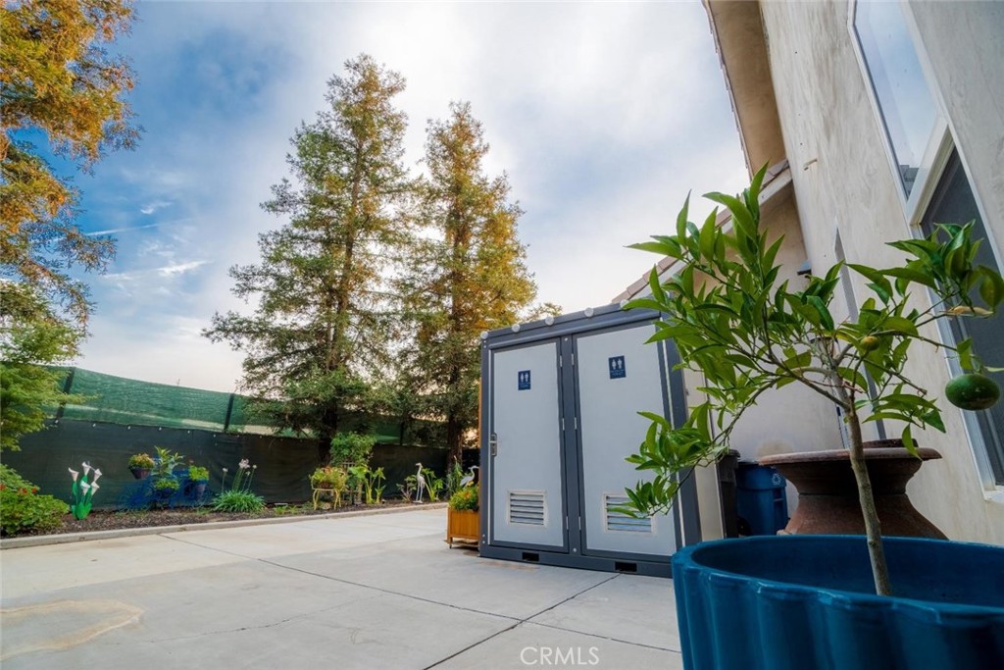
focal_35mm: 15
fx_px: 418
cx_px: 502
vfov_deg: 77.3
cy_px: 335
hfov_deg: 100.4
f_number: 8
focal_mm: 10
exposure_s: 1/500
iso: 200
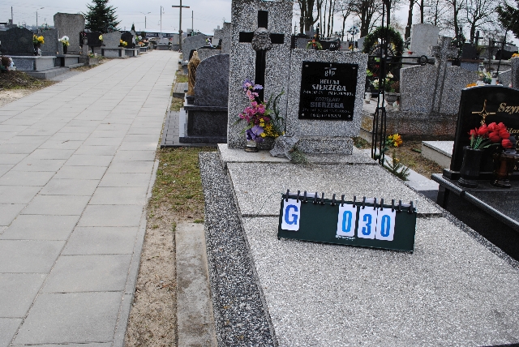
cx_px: 260
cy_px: 174
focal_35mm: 33
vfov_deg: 40.0
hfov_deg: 57.2
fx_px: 476
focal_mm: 22
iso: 100
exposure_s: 1/200
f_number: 7.1
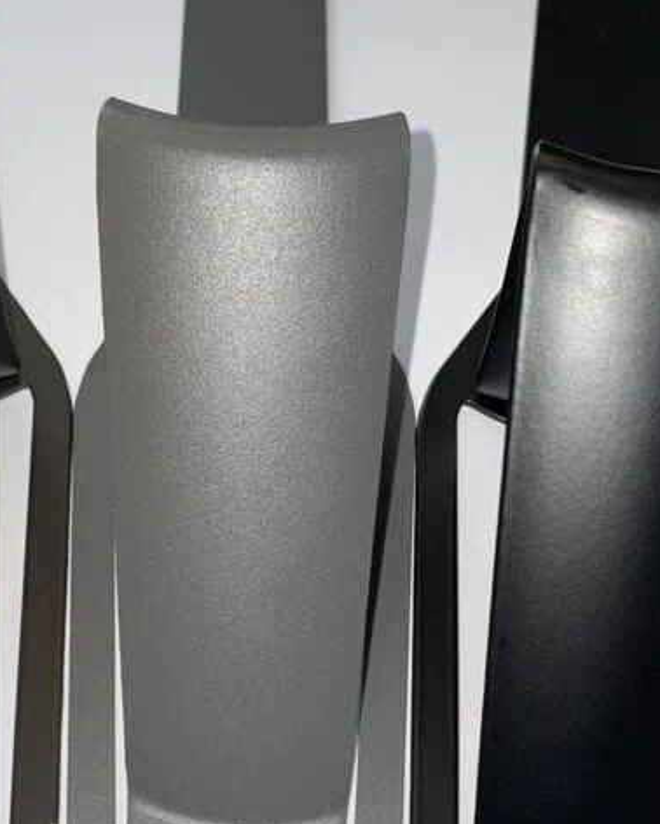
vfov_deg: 34.1
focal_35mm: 55
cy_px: 414
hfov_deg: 27.6
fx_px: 1342
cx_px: 260
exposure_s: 1/322
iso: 32
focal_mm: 4.2
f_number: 1.6
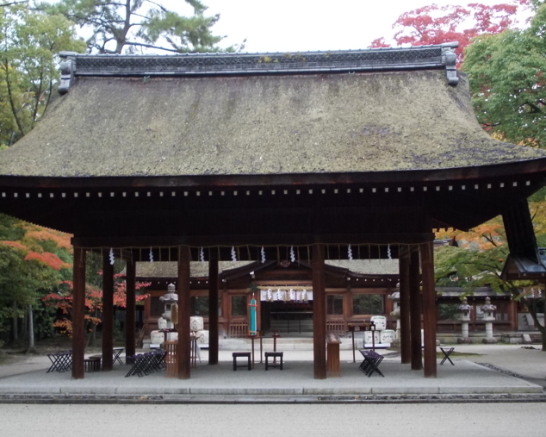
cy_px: 237
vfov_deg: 28.6
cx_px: 262
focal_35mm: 53
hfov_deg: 35.4
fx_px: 856
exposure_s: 1/30
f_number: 3.3
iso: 125
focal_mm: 6.1
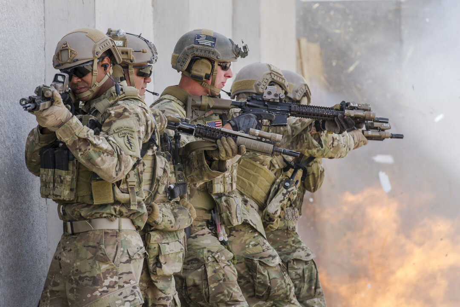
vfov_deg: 6.9
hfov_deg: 10.3
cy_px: 154
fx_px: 2555
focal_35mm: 200
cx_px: 230
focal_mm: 200
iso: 200
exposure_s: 1/500
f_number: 5.6
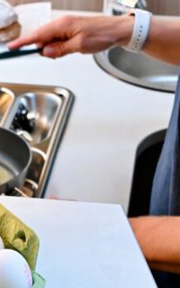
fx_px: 958
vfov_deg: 16.4
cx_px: 66
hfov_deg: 10.7
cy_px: -60
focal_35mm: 122
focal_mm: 35
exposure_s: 1/60
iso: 3200
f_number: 4.8
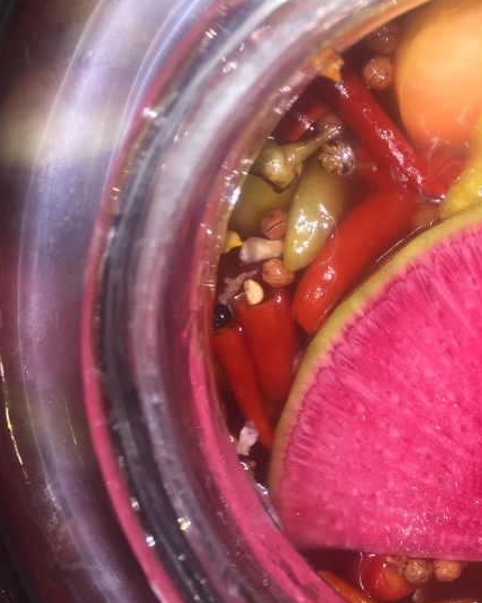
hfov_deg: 25.4
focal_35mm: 54
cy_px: 355
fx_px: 964
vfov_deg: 34.7
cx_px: 569
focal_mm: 4.15
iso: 32
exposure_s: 1/65
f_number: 2.2
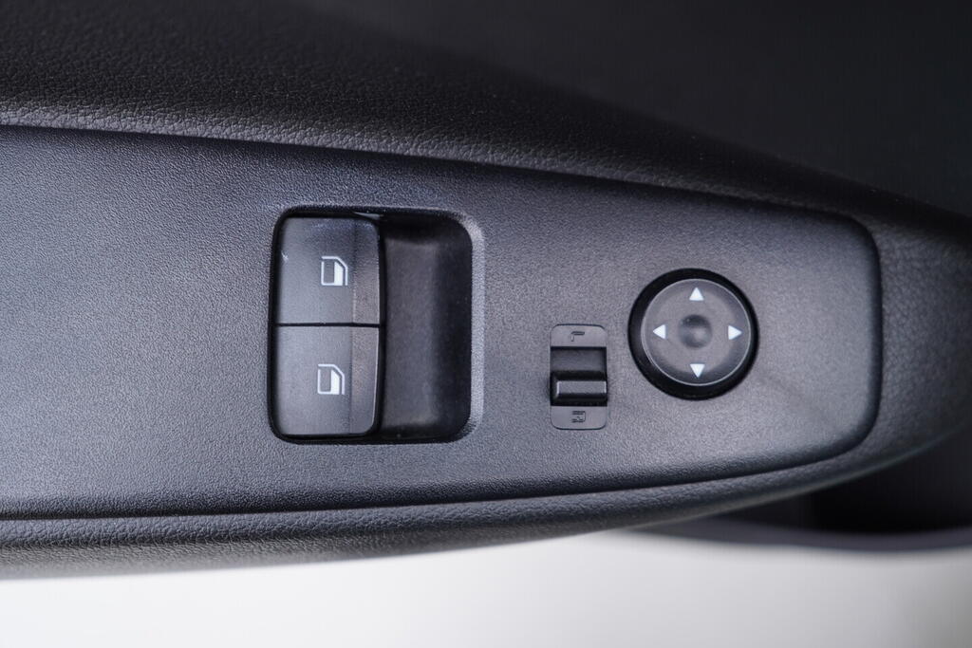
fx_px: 972
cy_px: 324
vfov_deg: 36.9
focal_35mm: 36
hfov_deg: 53.1
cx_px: 486
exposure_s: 1/40
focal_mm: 24
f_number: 2.8
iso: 200
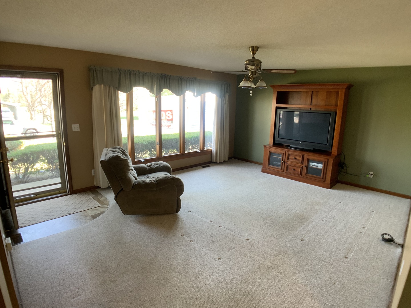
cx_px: 206
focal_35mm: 29
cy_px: 154
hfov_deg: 61.7
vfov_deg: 48.2
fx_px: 344
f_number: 1.8
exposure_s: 1/60
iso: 80
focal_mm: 3
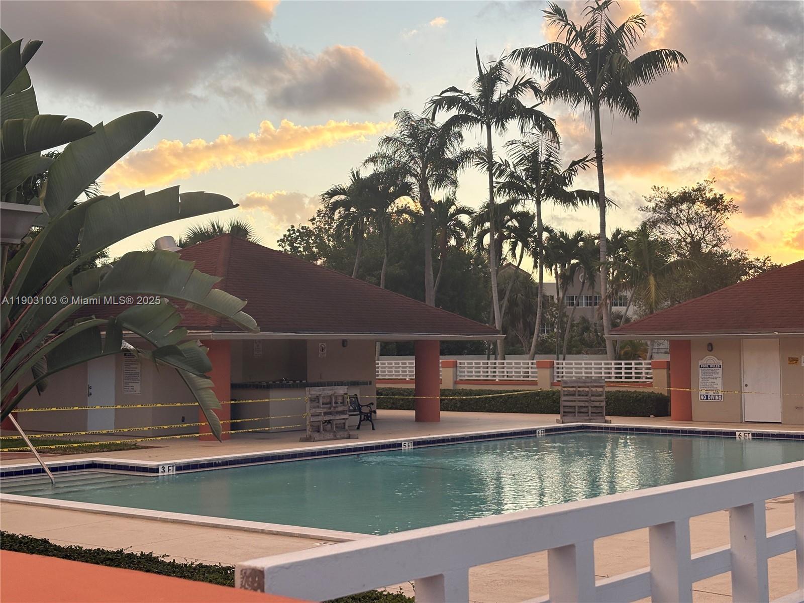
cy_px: 302
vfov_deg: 28.0
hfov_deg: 36.8
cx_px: 402
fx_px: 1208
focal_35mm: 52
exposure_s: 1/740
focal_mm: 5.96
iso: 40
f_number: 1.6
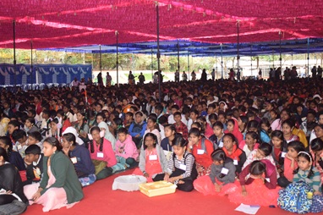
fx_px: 408
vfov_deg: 29.5
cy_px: 105
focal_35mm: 46
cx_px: 156
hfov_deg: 43.2
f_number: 4.5
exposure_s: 1/100
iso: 800
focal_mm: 29
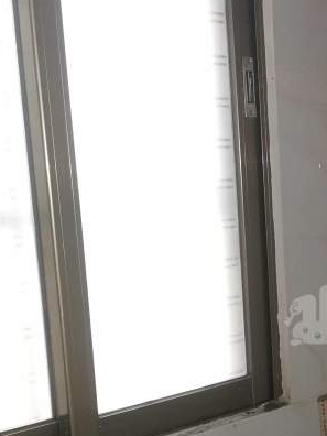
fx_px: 882
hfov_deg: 20.0
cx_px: 372
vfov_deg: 27.5
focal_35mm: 70
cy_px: 317
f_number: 1.8
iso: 250
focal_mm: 4.75
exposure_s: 1/50
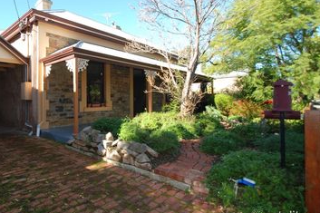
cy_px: 93
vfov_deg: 61.7
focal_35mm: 20
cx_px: 108
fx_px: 178
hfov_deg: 81.3
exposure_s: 1/100
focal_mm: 10
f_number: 5
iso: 100
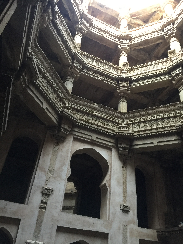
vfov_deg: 61.7
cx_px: 92
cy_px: 122
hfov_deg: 48.2
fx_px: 204
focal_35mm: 29
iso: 125
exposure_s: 1/10
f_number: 2.2
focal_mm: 4.15
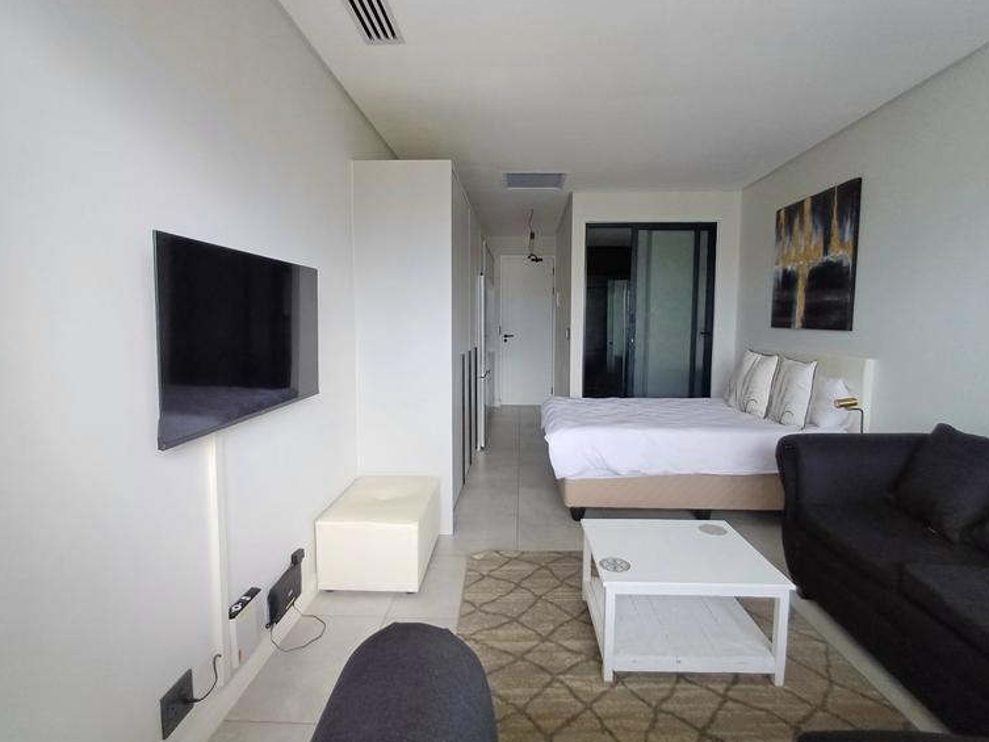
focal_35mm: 17
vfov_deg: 74.7
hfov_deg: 91.0
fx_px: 486
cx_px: 491
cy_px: 366
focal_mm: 1.64
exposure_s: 1/50
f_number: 2.2
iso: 125
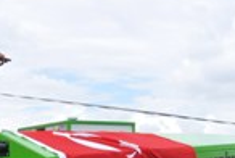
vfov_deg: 13.2
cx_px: 179
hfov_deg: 20.0
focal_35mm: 101
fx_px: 661
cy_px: 190
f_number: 14
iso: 1250
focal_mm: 22
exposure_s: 1/800
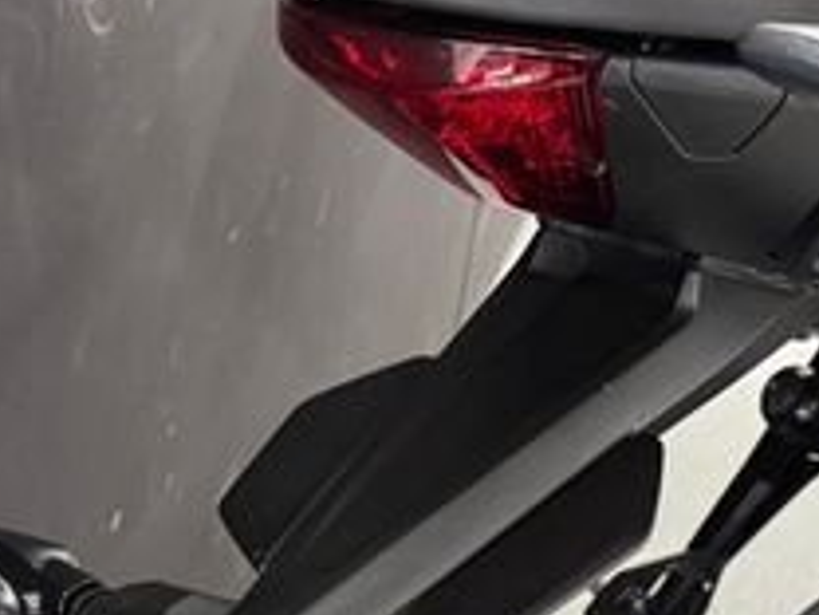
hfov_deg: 26.3
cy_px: 852
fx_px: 1751
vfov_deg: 18.2
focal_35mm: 74
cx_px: 441
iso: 400
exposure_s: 1/50
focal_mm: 6.76
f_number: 1.78
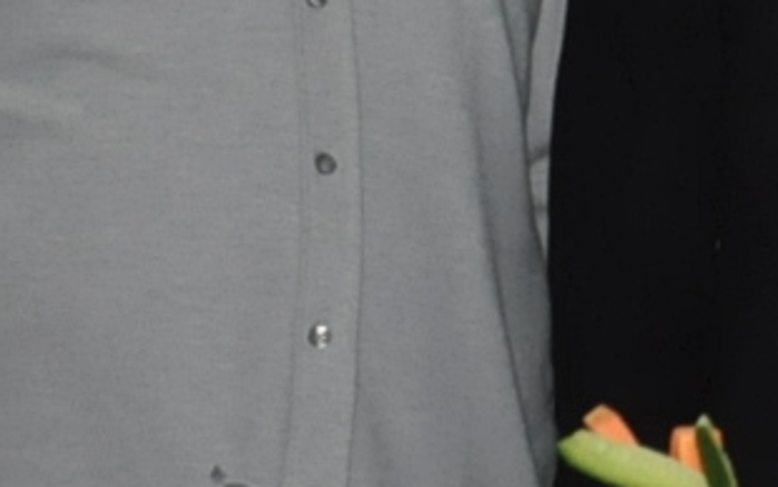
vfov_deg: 5.7
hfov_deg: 8.3
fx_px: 4921
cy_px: 133
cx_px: 1840
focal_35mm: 232
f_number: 3.8
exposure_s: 1/60
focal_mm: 22
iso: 800
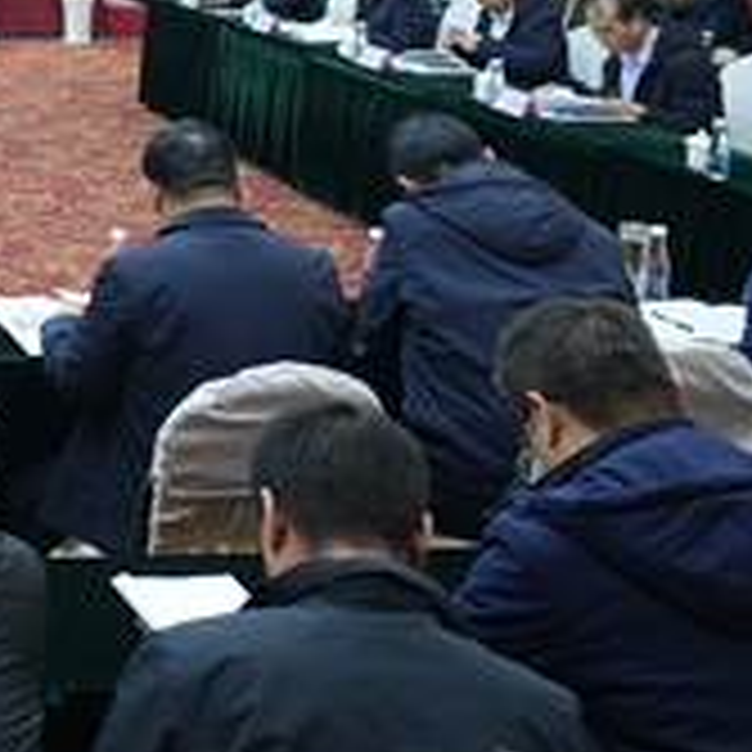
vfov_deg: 24.5
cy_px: -5
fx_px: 1647
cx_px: -405
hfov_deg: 21.3
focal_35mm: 67
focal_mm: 22
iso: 1600
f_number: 3.2
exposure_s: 1/160
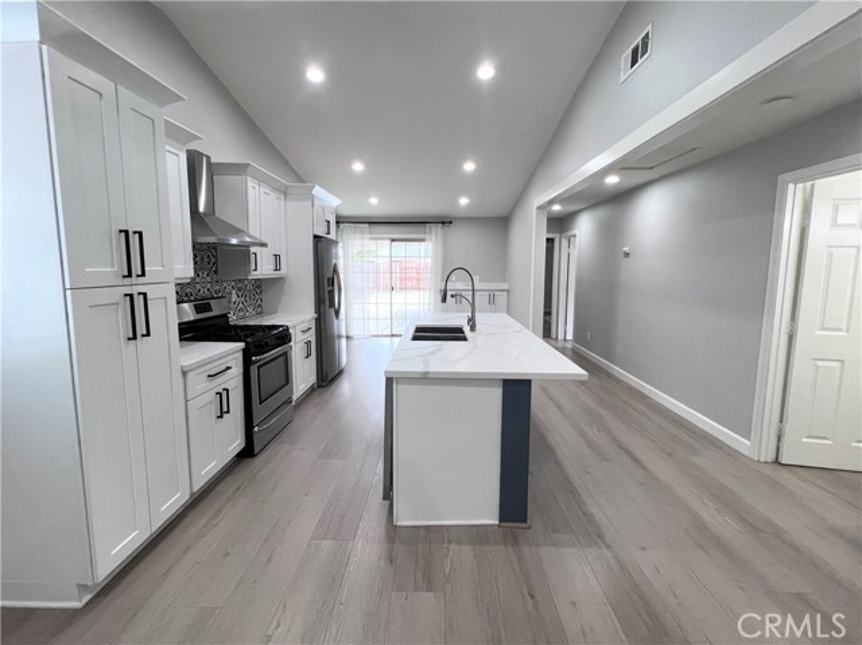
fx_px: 323
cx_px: 431
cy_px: 322
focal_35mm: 13
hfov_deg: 106.2
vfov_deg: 89.8
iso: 160
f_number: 1.8
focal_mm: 1.57
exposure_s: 1/120
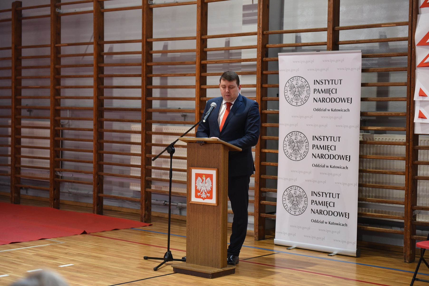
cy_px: 143
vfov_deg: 19.5
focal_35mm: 70
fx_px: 834
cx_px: 214
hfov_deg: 28.8
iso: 1000
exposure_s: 1/100
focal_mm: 70
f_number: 2.8
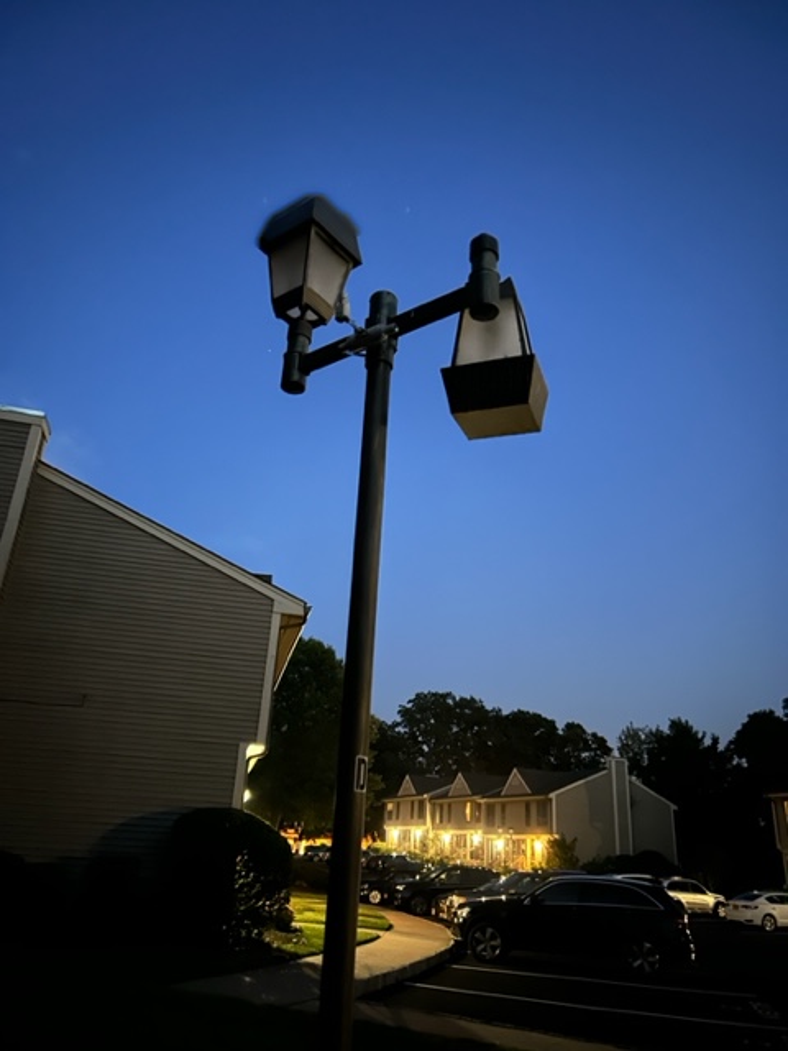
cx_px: 394
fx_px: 789
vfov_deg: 67.3
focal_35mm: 26
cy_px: 526
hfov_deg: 53.1
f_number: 1.5
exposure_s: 1/9
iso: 2500
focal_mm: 5.7
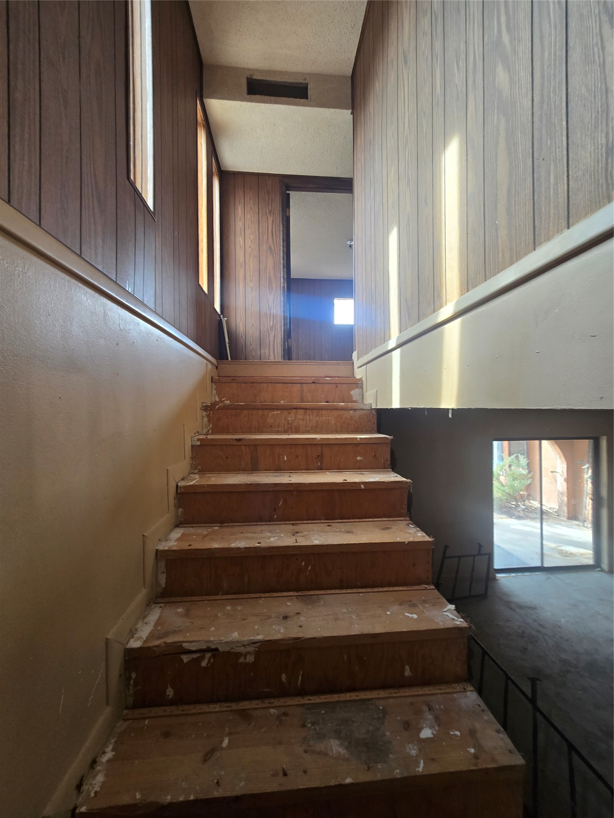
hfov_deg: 89.9
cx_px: 307
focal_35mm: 13
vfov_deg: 106.2
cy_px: 409
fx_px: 307
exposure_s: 1/60
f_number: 2.2
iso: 160
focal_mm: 2.2
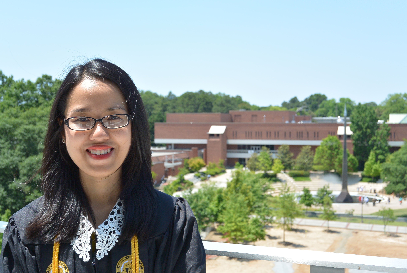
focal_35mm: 53
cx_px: 204
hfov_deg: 37.5
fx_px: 600
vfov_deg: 25.6
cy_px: 136
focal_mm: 19.9
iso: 125
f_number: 4.8
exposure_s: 1/500
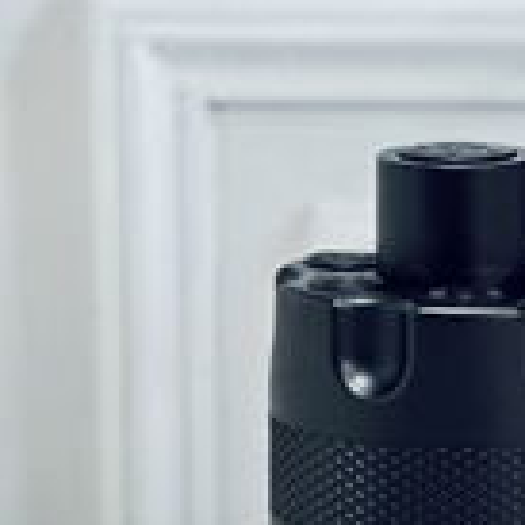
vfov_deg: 6.6
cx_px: 640
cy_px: 458
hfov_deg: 6.6
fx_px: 4547
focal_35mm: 265
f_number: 2.8
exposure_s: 1/100
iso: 200
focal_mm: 9
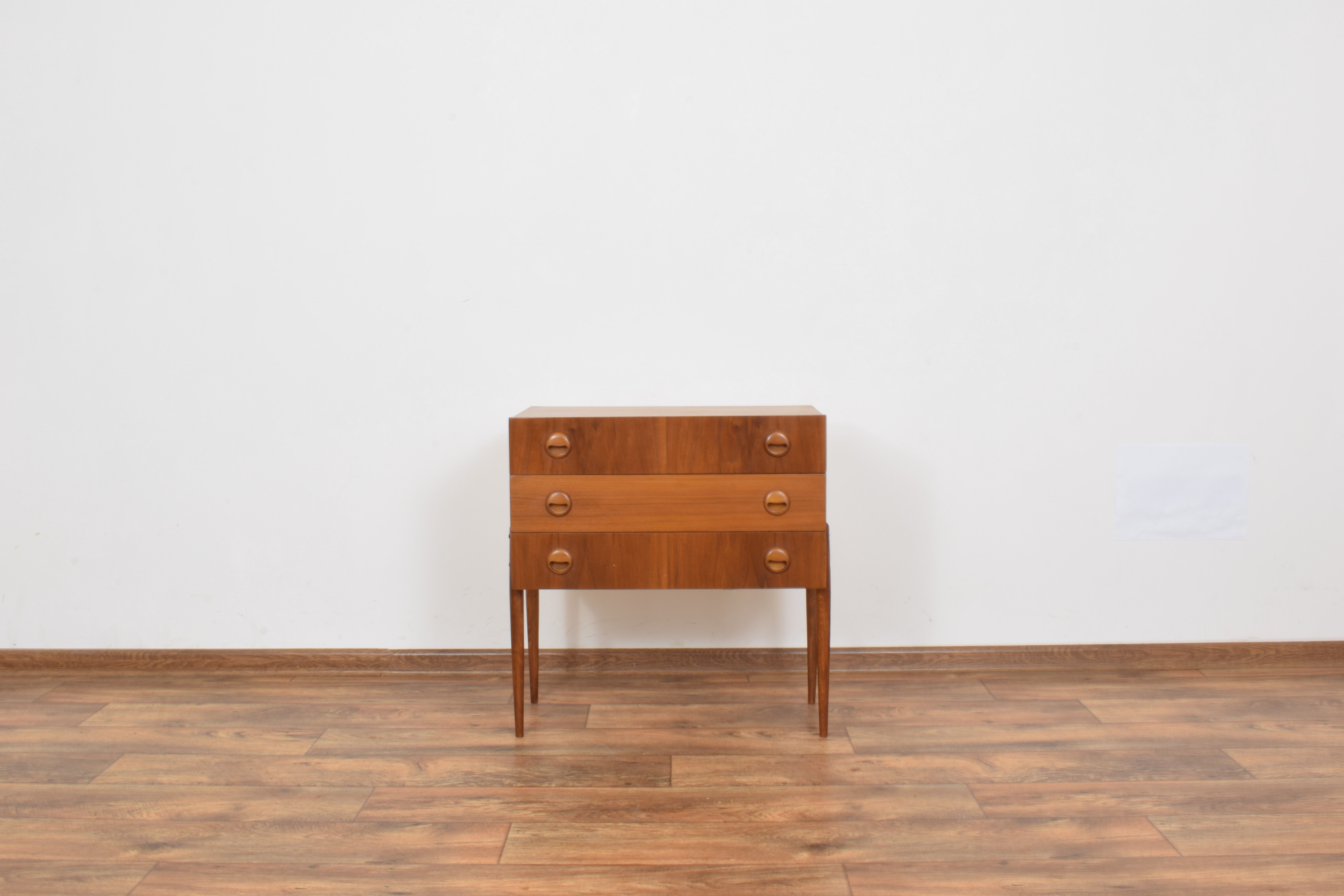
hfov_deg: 53.1
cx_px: 672
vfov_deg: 36.9
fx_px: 1344
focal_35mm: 36
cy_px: 448
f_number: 25
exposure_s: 5
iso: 100
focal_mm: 24
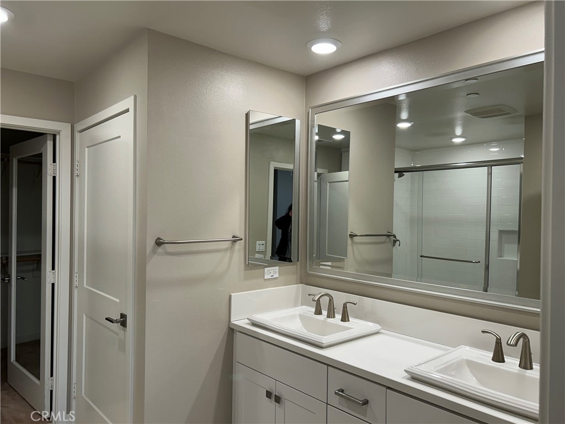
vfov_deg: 53.1
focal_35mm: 26
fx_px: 424
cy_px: 212
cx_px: 282
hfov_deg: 67.3
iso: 64
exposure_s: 1/120
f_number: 1.5
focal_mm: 5.7
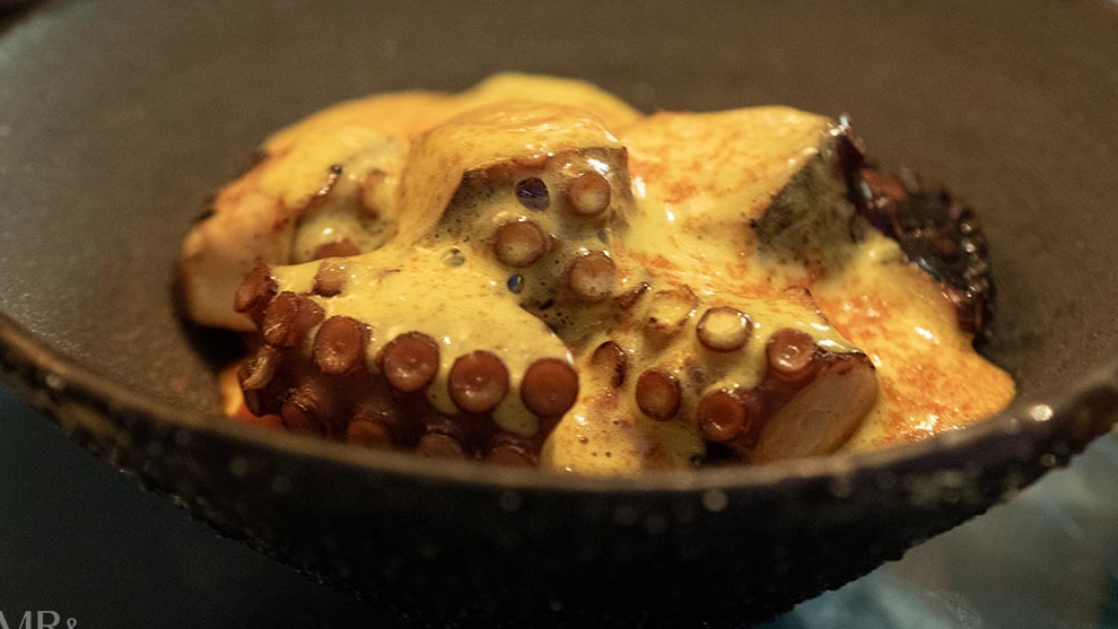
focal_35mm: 99
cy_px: 302
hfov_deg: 21.6
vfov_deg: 12.2
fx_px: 2935
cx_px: 559
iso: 1600
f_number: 2.8
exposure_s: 1/13
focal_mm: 45
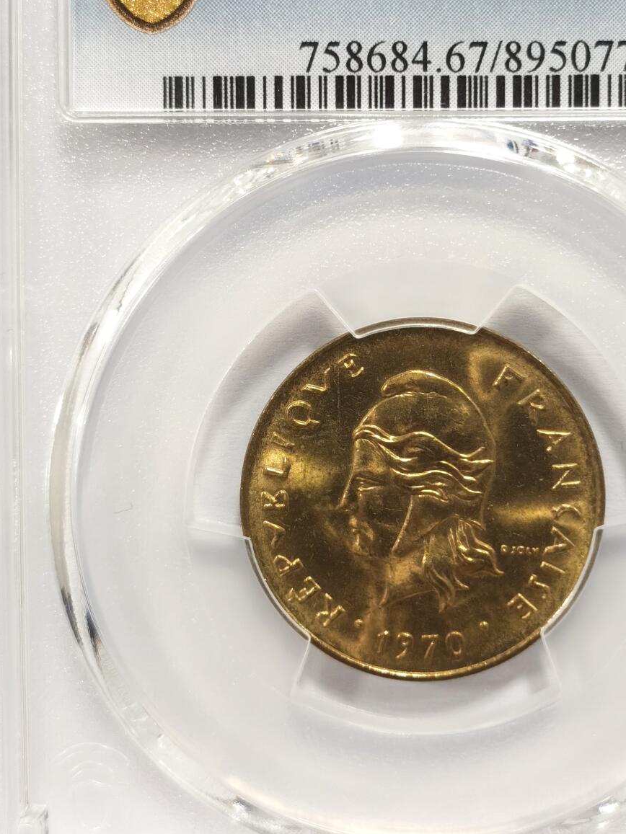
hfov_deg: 17.5
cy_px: 313
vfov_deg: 23.2
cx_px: 426
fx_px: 2025
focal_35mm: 84
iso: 160
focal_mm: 5.56
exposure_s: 1/100
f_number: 16
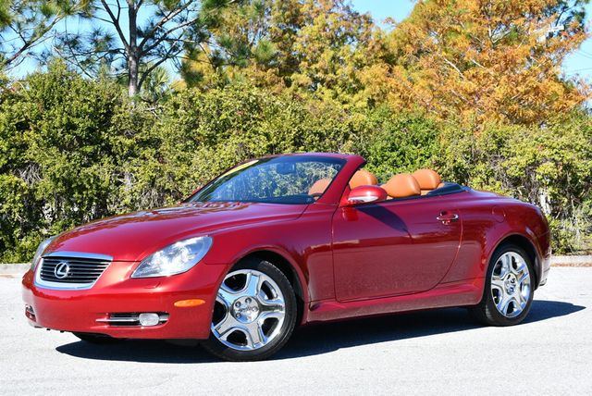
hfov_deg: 26.6
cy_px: 198
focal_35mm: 76
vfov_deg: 18.0
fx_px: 1251
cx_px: 296
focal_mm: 38
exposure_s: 1/250
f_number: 8
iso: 140
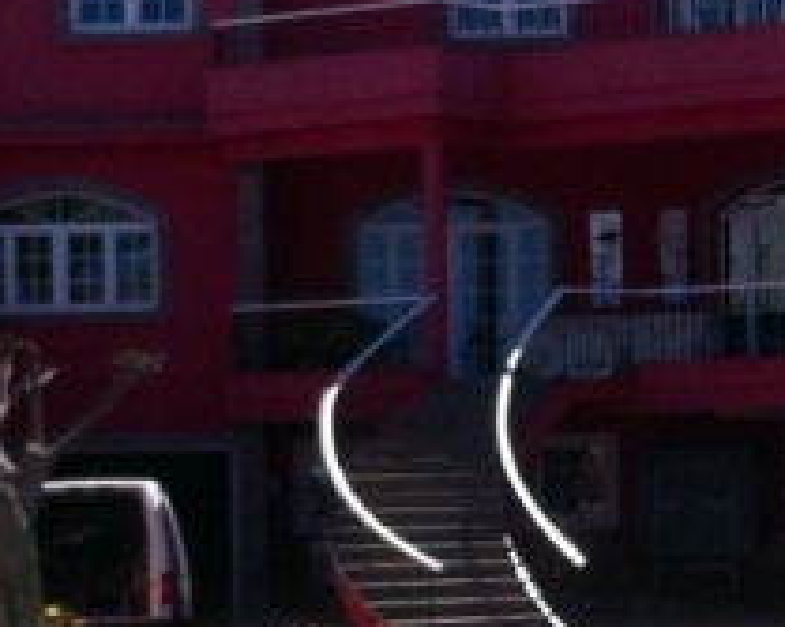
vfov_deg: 10.5
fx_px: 3414
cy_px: 514
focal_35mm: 147
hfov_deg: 13.0
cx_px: 691
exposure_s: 1/1774
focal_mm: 3.85
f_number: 2.8
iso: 80
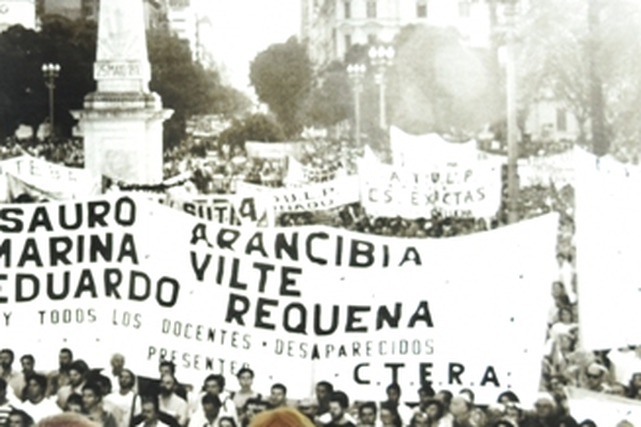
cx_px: 149
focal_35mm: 141
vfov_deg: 9.7
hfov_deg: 14.5
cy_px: 244
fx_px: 2510
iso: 1000
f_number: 4.2
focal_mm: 30
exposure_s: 1/60
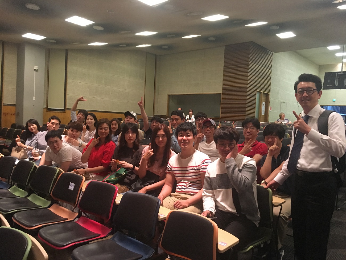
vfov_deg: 48.2
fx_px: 290
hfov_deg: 61.7
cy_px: 130
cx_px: 173
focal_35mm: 29
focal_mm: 4.15
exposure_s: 1/30
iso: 200
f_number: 2.2
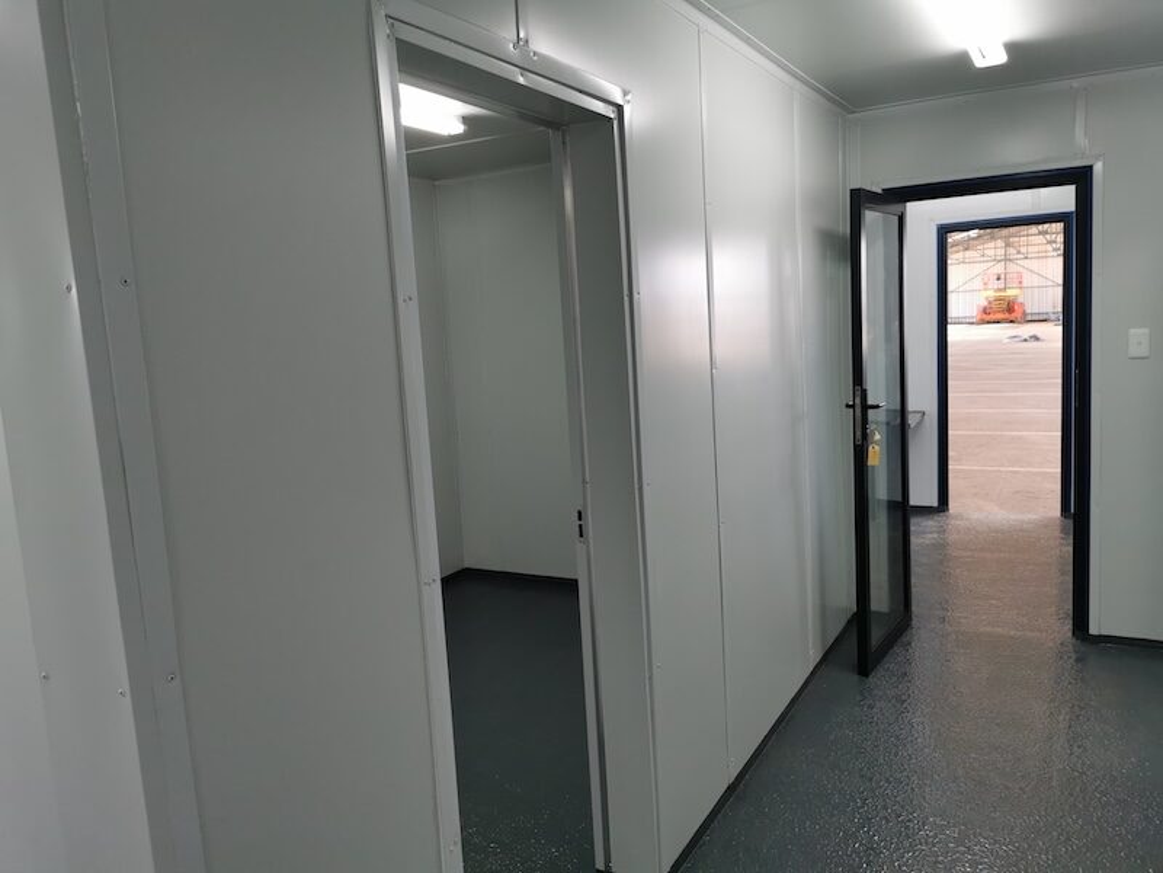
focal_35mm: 27
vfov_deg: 51.4
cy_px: 436
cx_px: 582
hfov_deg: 65.3
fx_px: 907
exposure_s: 1/100
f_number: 1.6
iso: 64
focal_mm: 5.56
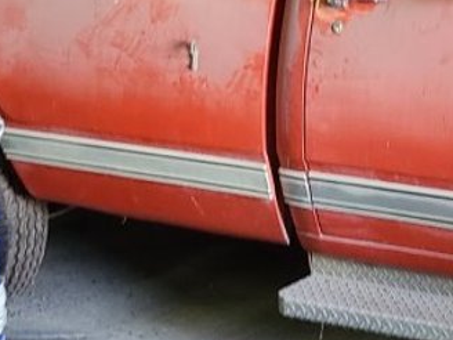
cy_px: -124
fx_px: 1570
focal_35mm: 120
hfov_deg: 15.7
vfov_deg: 11.9
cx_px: 572
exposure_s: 1/40
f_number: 1.8
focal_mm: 5.4
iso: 400
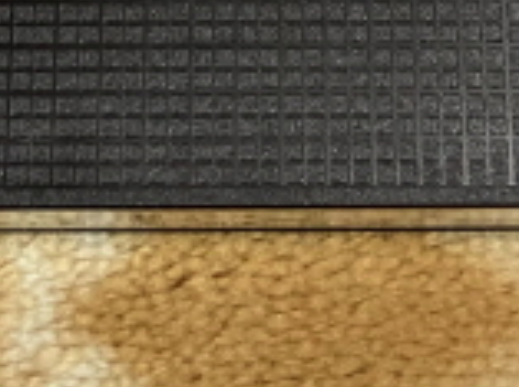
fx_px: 2139
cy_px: -476
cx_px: 258
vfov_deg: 9.4
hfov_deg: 13.8
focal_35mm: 143
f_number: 1.8
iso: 200
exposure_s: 1/60
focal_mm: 3.99
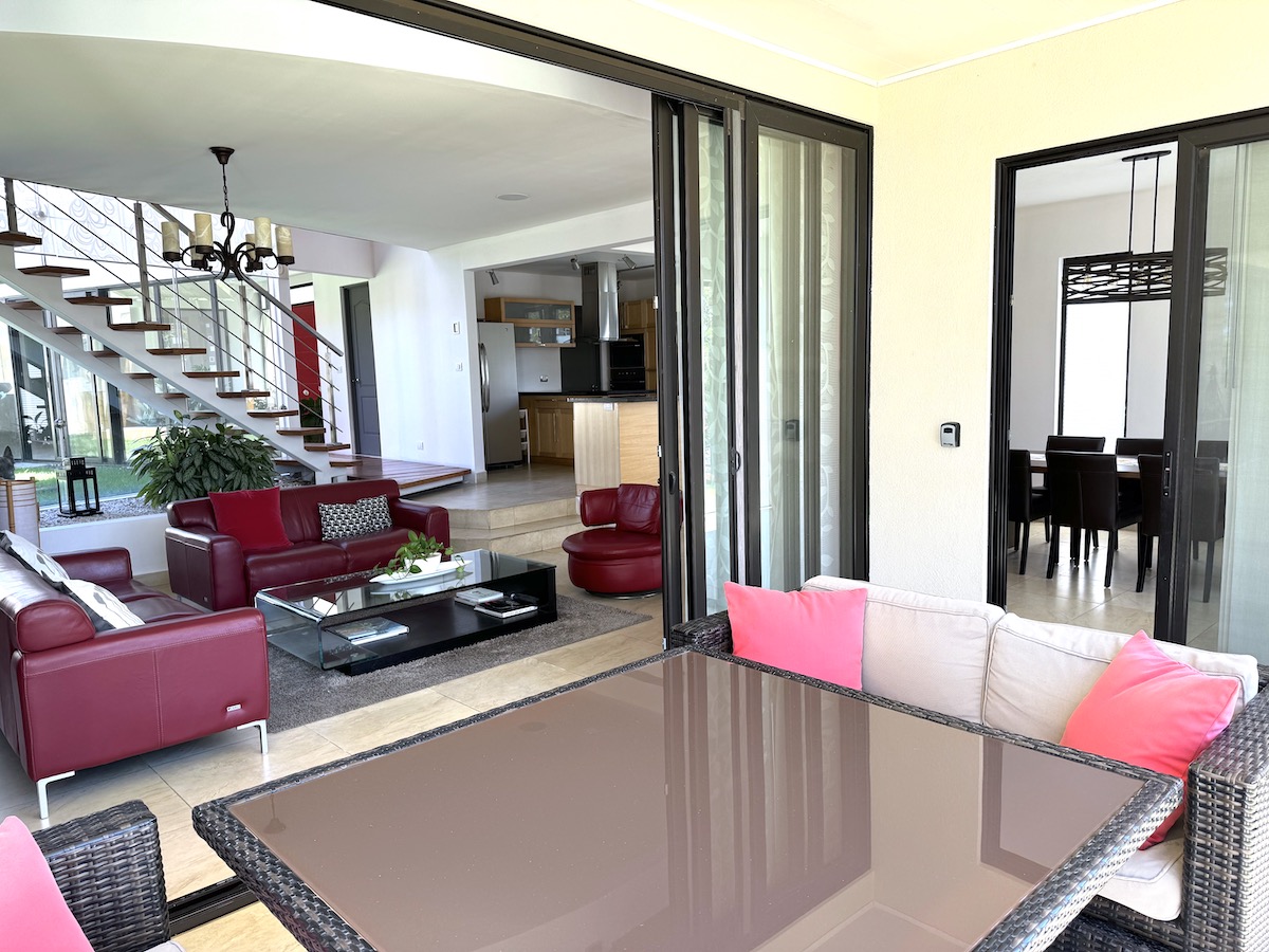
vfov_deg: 56.8
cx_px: 634
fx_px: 880
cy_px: 476
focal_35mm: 24
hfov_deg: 71.6
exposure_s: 1/190
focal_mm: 6.86
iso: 64
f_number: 1.78
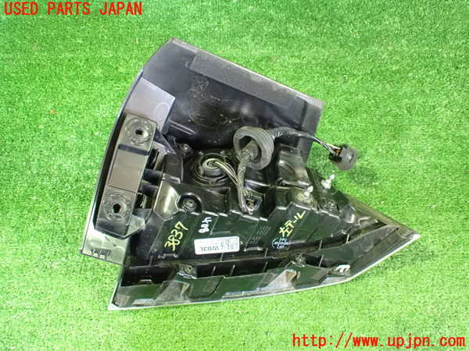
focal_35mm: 30
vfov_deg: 46.8
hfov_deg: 60.0
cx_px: 234
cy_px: 176
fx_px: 406
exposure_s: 1/25
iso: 1600
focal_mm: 5.4
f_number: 2.3
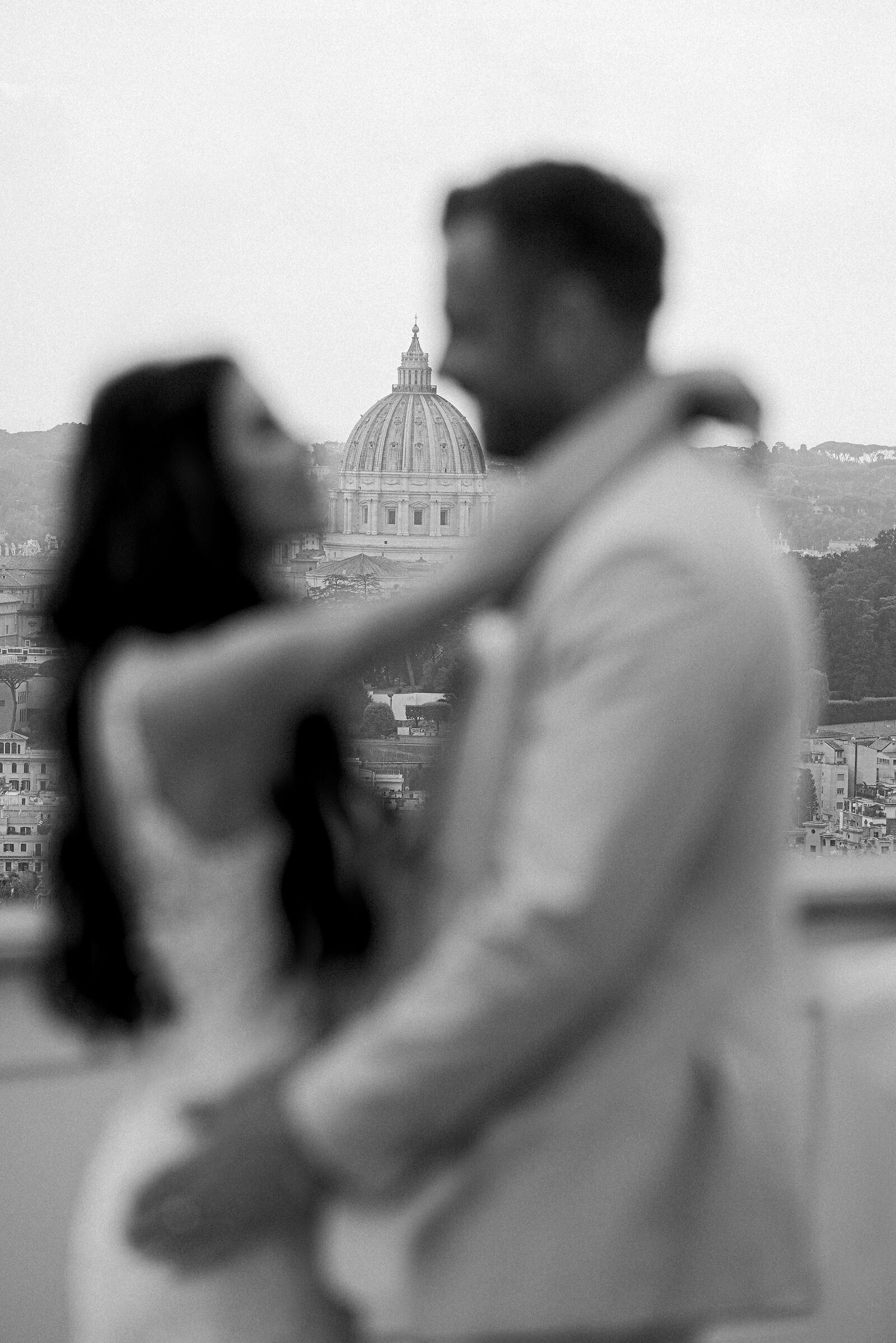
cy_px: 672
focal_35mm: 132
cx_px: 448
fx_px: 4928
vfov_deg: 15.5
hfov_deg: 10.4
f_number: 4
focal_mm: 132
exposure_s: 1/320
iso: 100
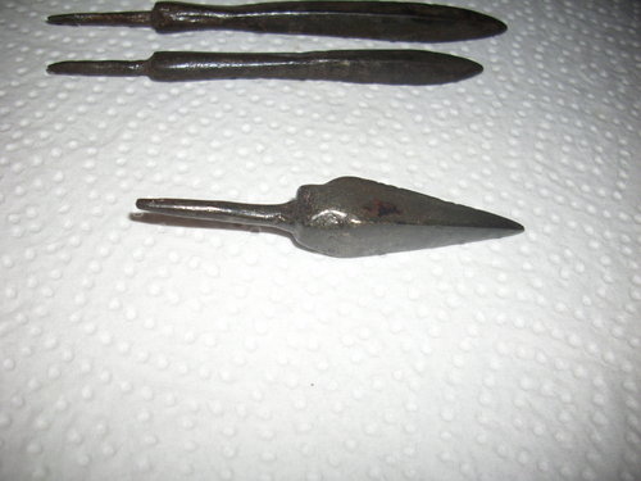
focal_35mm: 31
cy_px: 240
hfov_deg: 58.4
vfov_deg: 45.4
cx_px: 320
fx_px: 574
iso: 50
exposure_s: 1/60
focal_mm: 6.2
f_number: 5.6
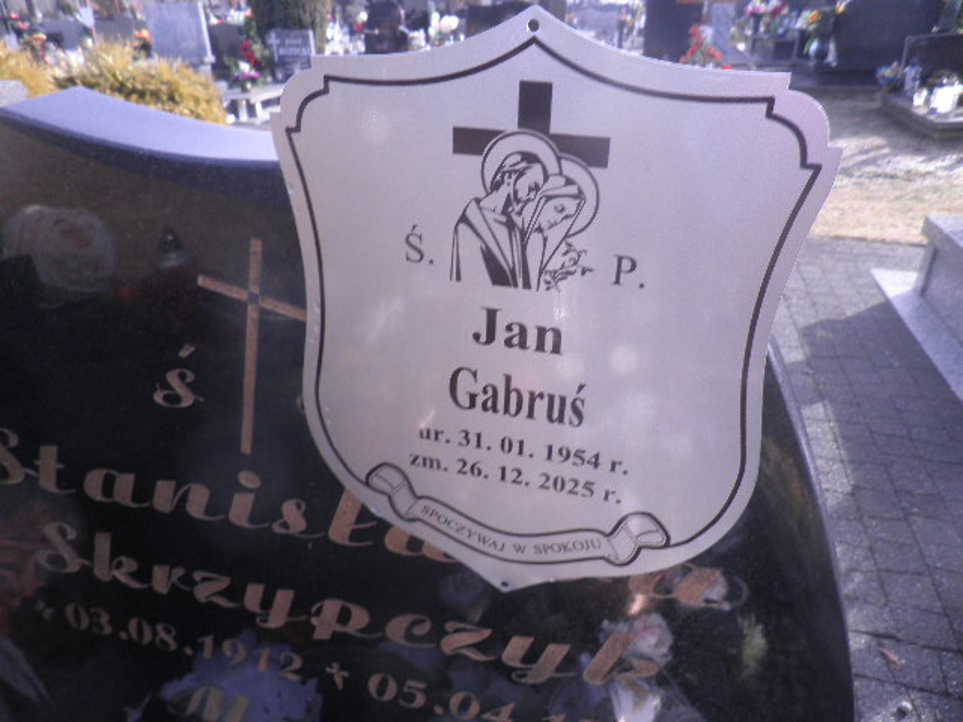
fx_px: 668
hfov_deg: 71.6
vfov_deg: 56.8
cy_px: 361
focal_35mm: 24
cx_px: 482
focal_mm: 4.3
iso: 64
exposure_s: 1/30
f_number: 8.3
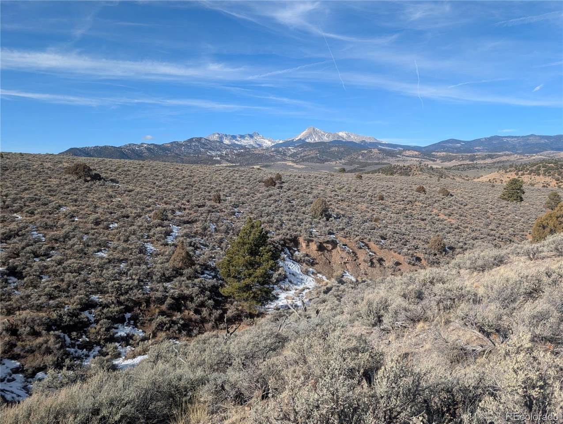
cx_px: 282
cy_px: 212
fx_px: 391
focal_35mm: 24
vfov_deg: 56.9
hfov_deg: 71.5
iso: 22
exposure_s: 1/1005
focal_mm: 6.9
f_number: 1.68
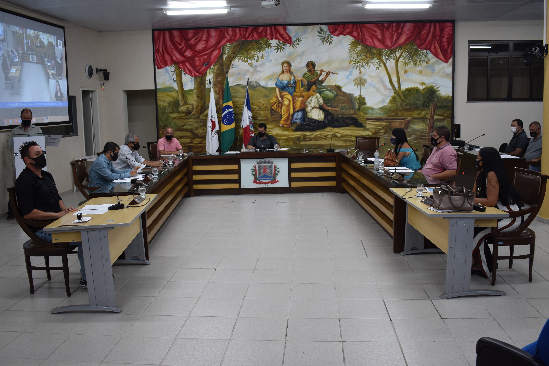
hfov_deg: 57.2
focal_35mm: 33
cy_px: 172
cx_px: 271
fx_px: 503
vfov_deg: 39.9
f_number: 4
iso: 500
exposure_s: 1/60
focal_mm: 20
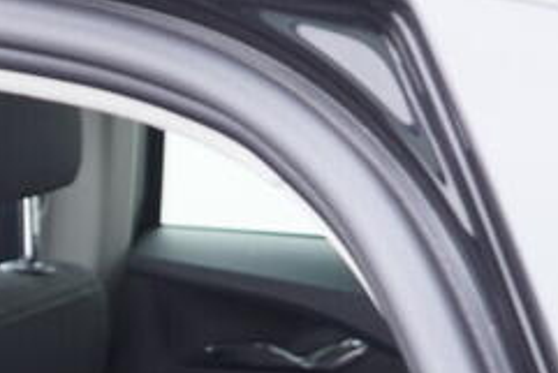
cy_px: 749
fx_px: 2373
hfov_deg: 12.4
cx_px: -389
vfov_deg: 8.5
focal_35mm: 153
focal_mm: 24
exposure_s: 1/40
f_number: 2.8
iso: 400
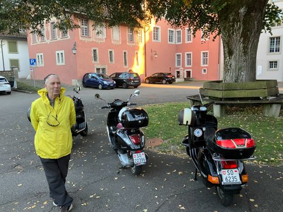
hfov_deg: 63.4
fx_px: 229
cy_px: 106
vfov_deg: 49.7
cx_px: 142
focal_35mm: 28
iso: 80
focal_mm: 3.99
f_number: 1.8
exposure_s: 1/86
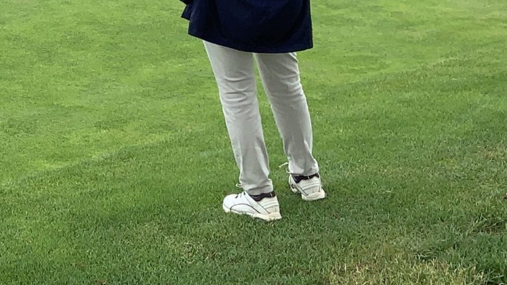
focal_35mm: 97
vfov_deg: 12.0
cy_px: -115
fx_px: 1304
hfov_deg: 21.1
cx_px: -26
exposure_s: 1/1124
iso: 25
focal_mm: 4.25
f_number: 1.8
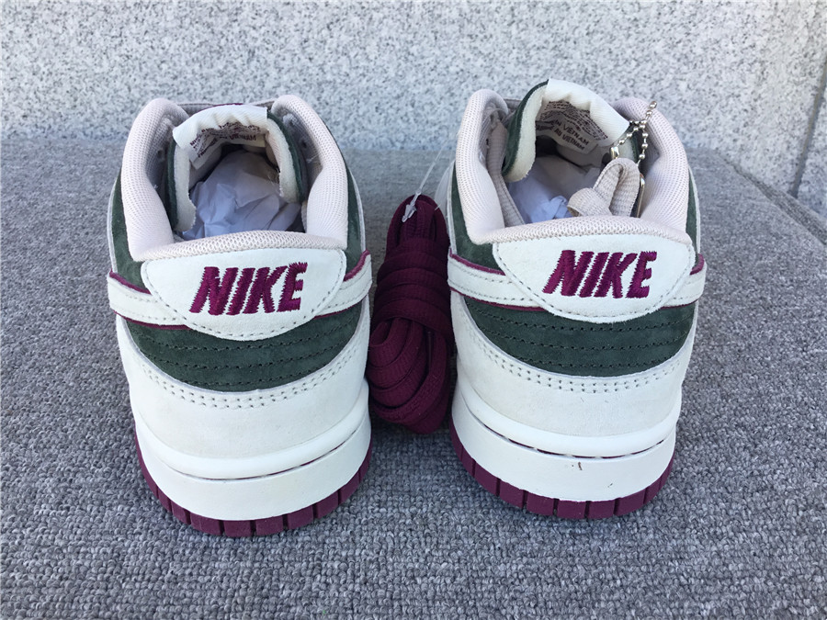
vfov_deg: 45.4
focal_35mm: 31
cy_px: 310
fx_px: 741
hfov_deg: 58.4
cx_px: 414
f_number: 2.4
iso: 25
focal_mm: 3.3
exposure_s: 1/100
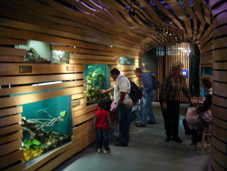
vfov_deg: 40.7
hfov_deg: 52.6
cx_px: 114
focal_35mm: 35
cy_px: 86
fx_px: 230
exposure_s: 1/8
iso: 200
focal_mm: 5.8
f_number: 2.8
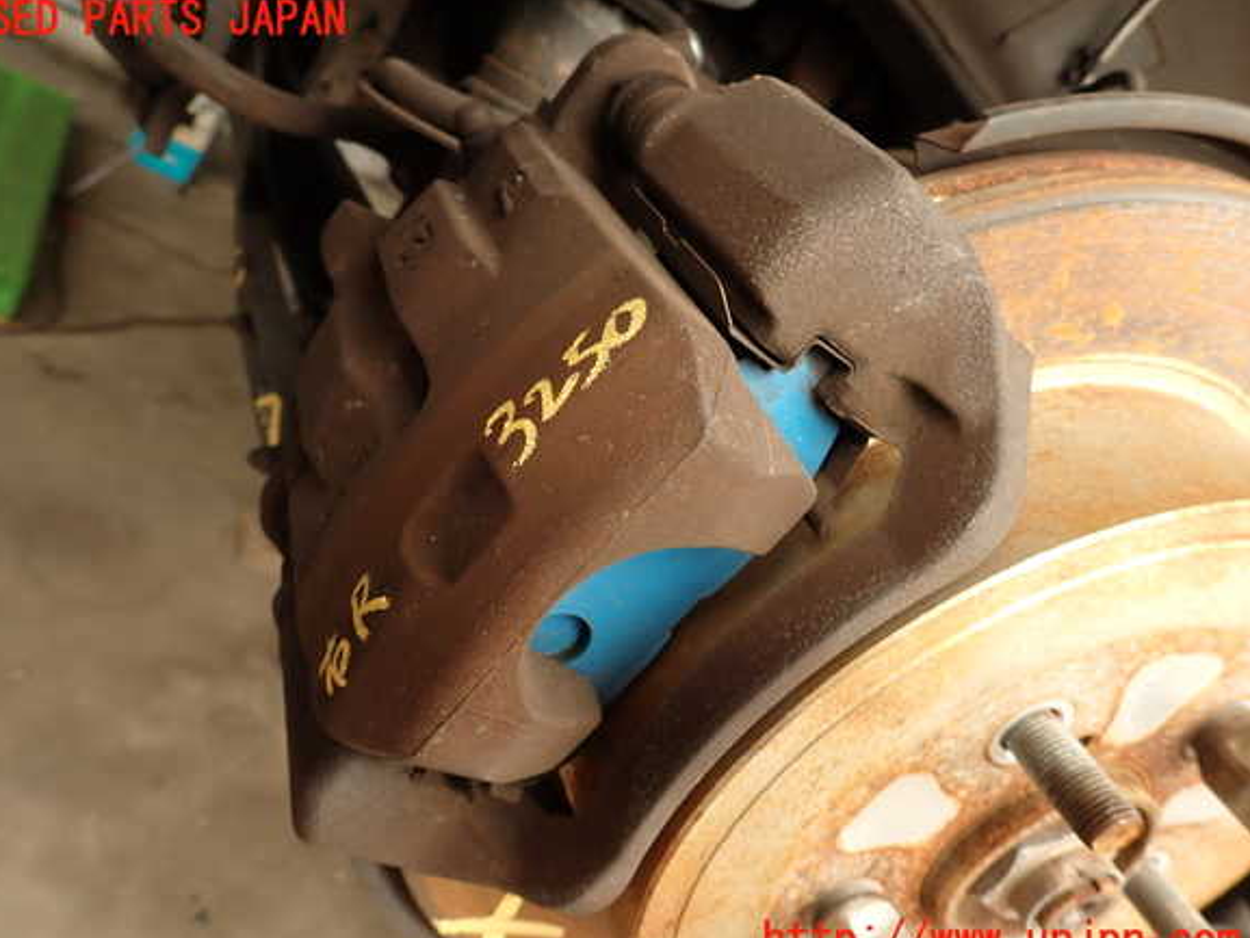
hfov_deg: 67.3
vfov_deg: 53.1
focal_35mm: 26
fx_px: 939
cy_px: 481
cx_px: 602
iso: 100
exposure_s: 1/80
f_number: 2.8
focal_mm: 4.5
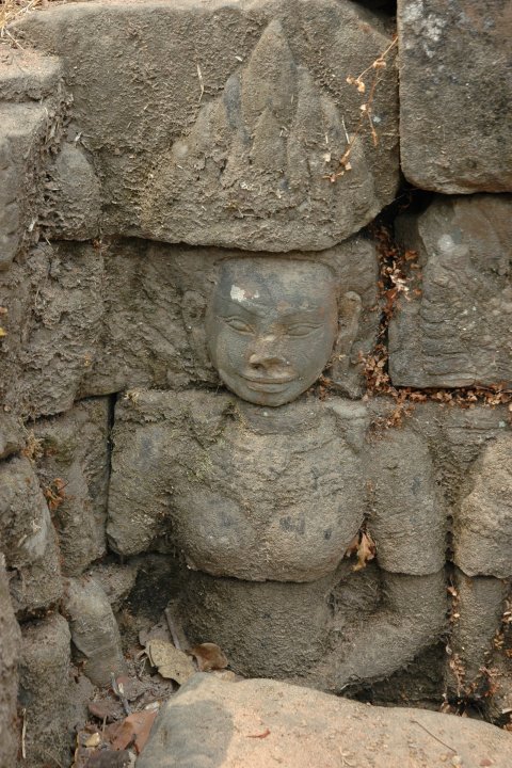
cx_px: 256
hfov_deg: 22.6
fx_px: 1280
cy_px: 384
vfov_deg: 33.4
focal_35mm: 60
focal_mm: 40
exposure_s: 1/125
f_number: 6.3
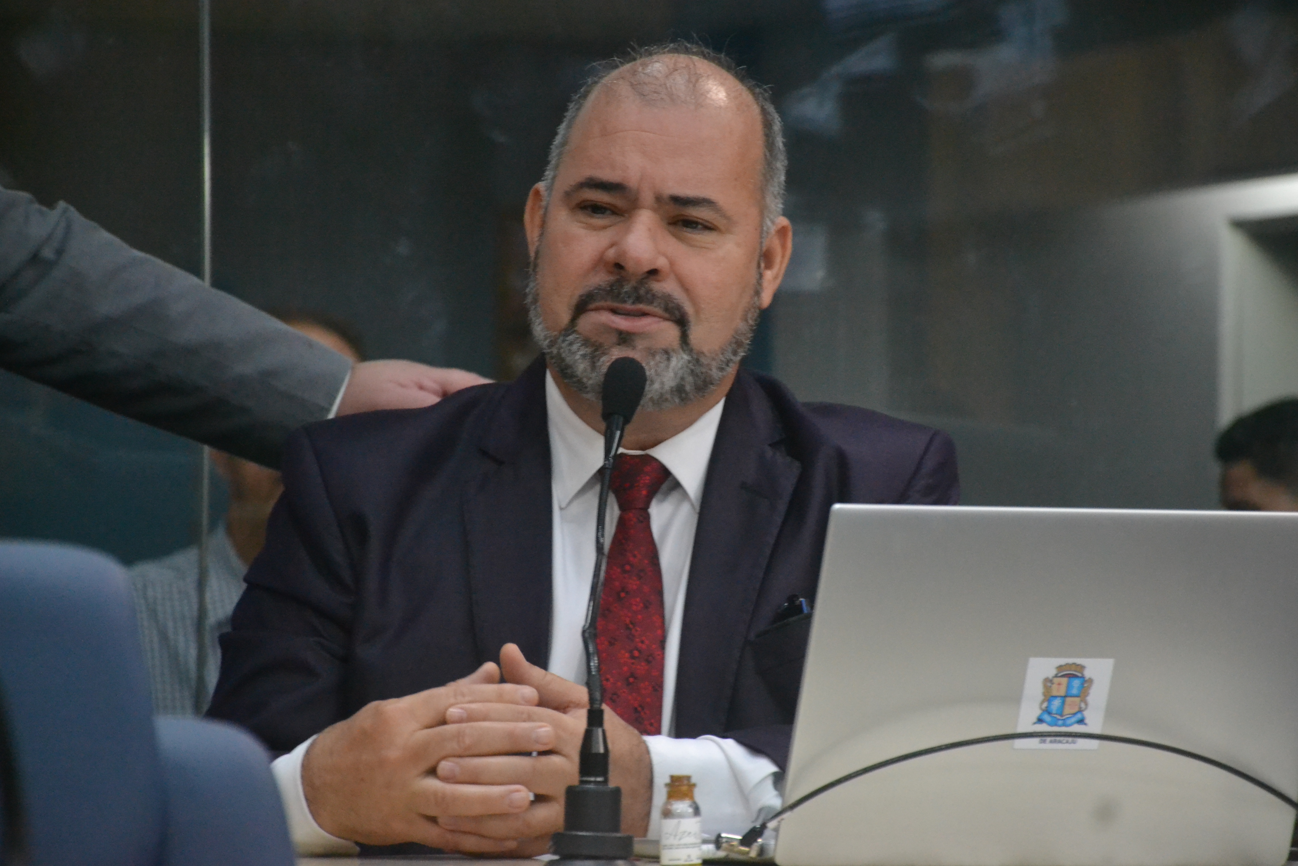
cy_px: 431
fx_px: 6310
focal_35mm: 175
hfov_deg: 11.7
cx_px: 650
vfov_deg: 7.8
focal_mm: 116
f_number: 5.6
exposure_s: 1/100
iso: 3200
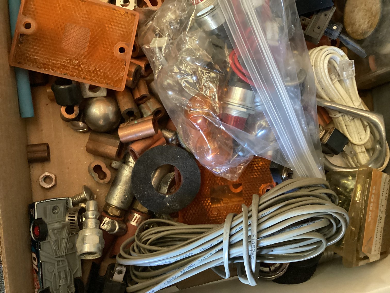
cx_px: 195
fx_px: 349
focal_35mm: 31
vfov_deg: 45.4
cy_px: 146
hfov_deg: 58.3
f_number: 2.4
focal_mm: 3.3
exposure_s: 1/30
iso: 640
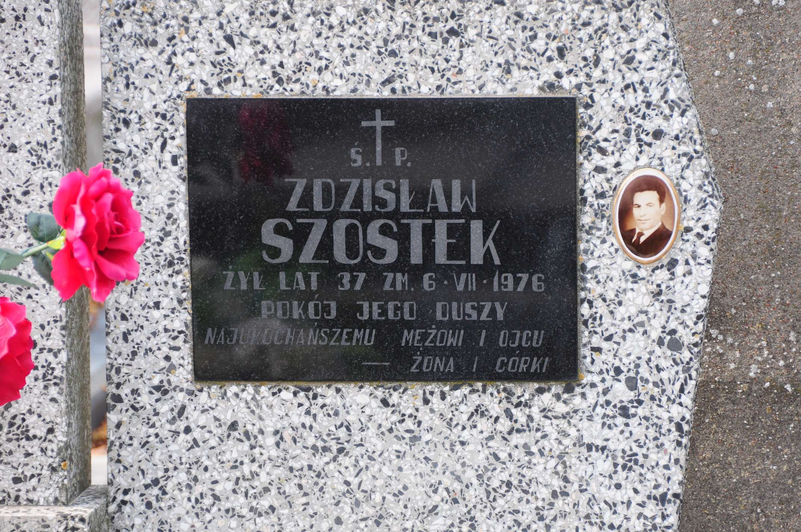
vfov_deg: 6.1
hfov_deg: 9.2
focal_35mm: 225
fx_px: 5000
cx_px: 400
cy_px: 266
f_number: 7.1
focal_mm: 150
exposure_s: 1/400
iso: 500
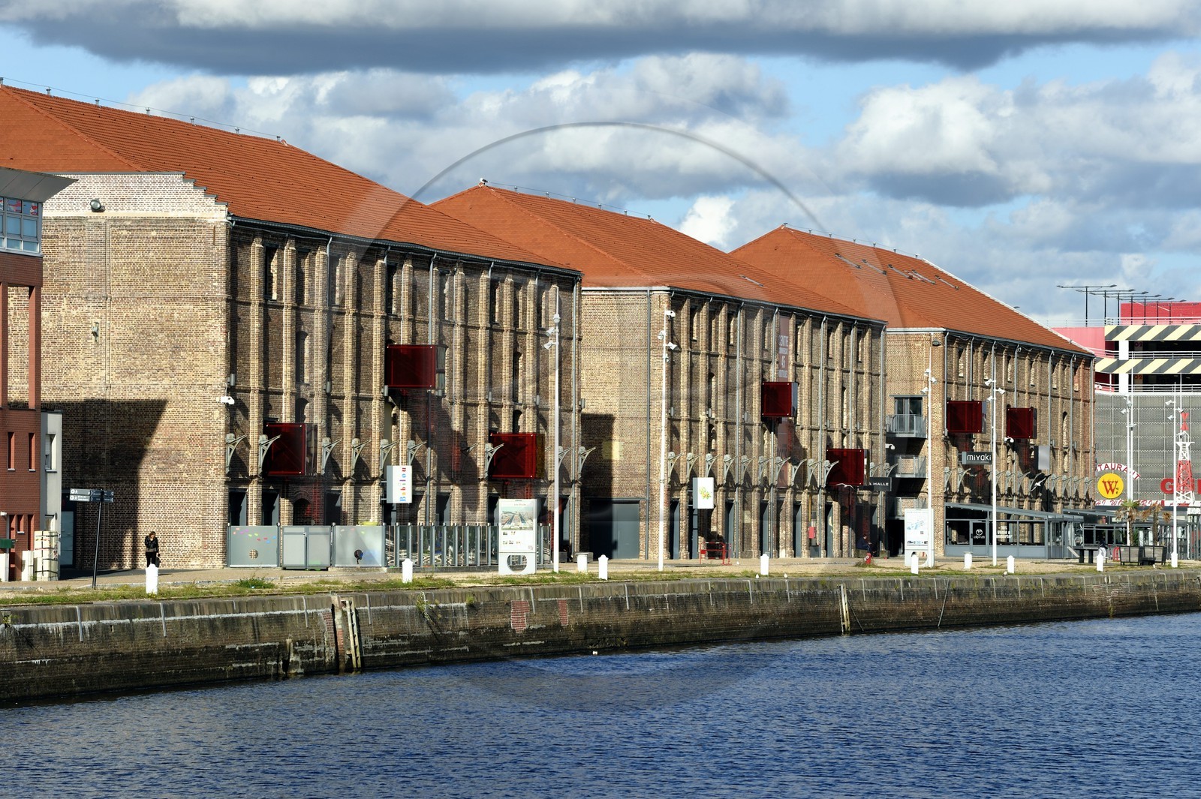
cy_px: 400
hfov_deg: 10.3
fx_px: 6668
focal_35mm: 200
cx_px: 600
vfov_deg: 6.9
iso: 200
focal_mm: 200
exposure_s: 1/320
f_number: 11
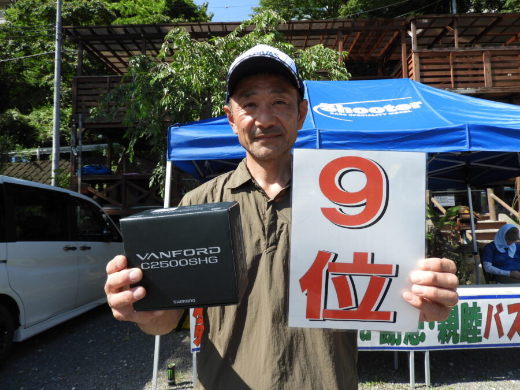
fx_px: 361
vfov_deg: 56.8
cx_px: 260
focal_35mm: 24
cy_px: 195
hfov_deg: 71.6
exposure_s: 1/640
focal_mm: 4.3
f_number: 3.3
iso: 100
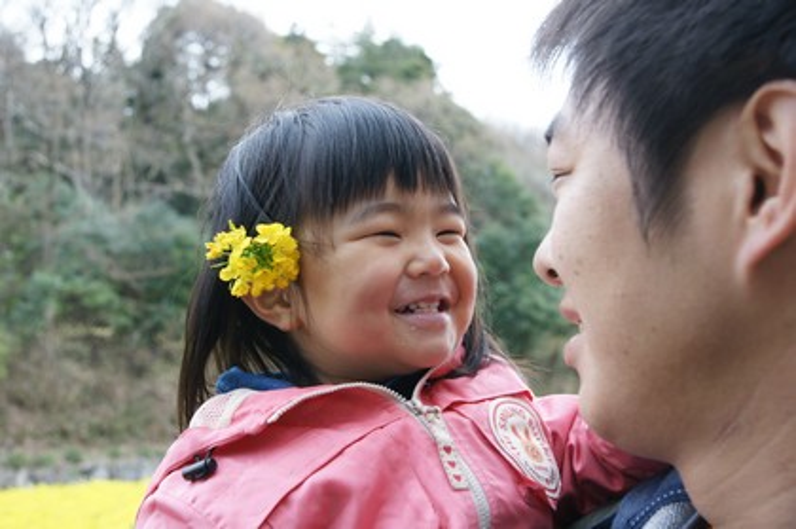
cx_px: 398
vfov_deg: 31.8
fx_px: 928
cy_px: 264
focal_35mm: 42
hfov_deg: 46.4
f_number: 5.6
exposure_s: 1/60
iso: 200
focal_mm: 28
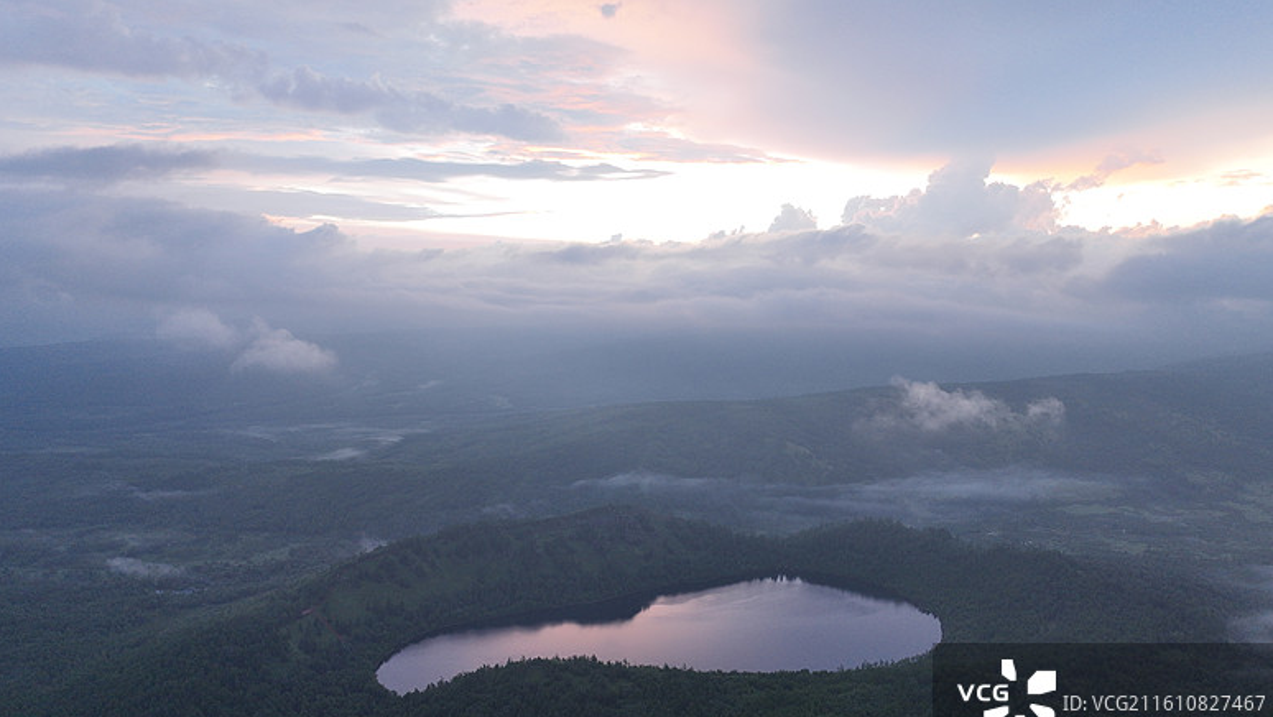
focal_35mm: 27
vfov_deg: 42.7
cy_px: 438
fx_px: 912
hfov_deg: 69.8
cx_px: 641
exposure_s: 1/60
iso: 250
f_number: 2.8
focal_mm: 12.29
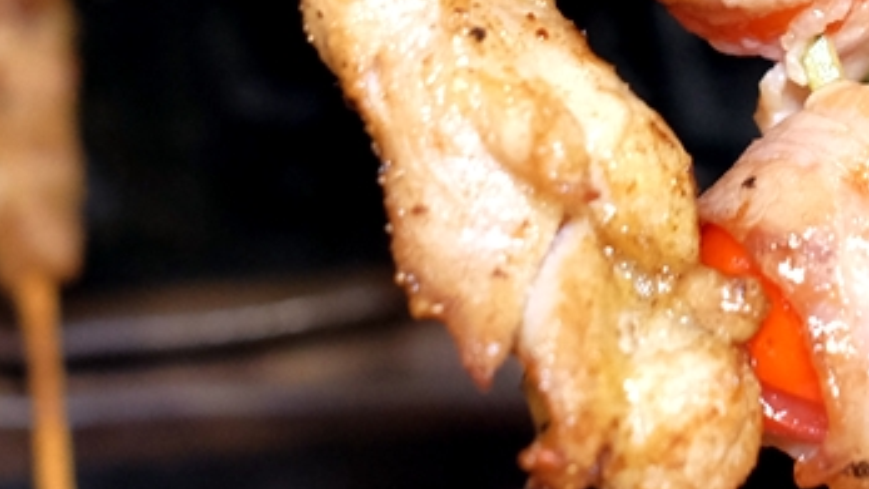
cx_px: 1004
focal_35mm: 95
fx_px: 2189
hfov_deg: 21.1
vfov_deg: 12.3
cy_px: -173
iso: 2000
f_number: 2.8
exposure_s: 1/110
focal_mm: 23
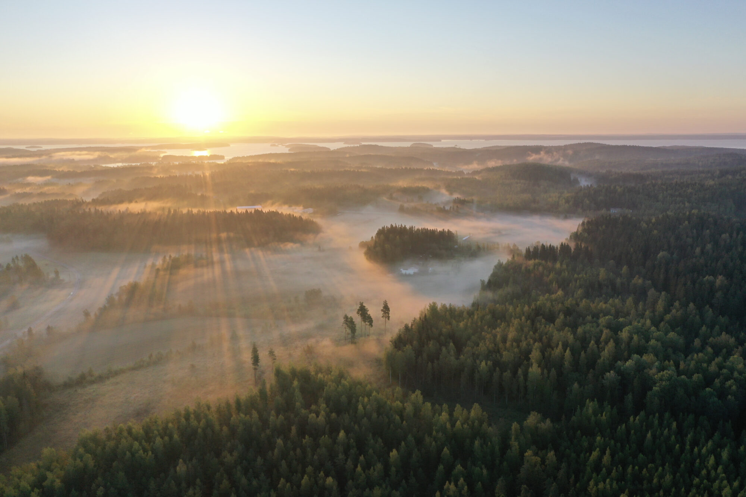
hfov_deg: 65.5
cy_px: 248
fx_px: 580
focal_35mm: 28
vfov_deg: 46.4
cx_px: 373
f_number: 5
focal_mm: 10.26
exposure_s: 1/240
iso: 100
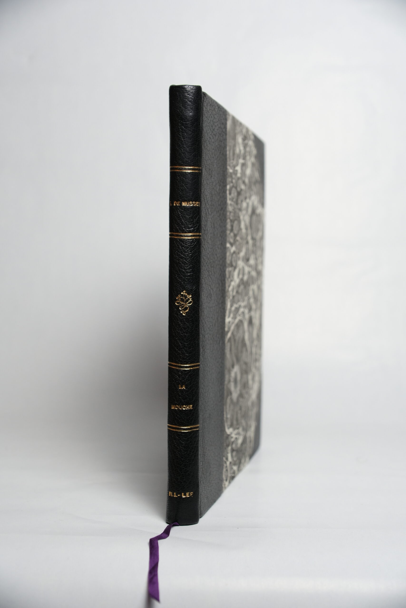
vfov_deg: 47.4
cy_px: 304
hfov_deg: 32.6
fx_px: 693
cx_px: 203
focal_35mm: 41
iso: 500
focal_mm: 27.5
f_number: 4
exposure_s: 1/100
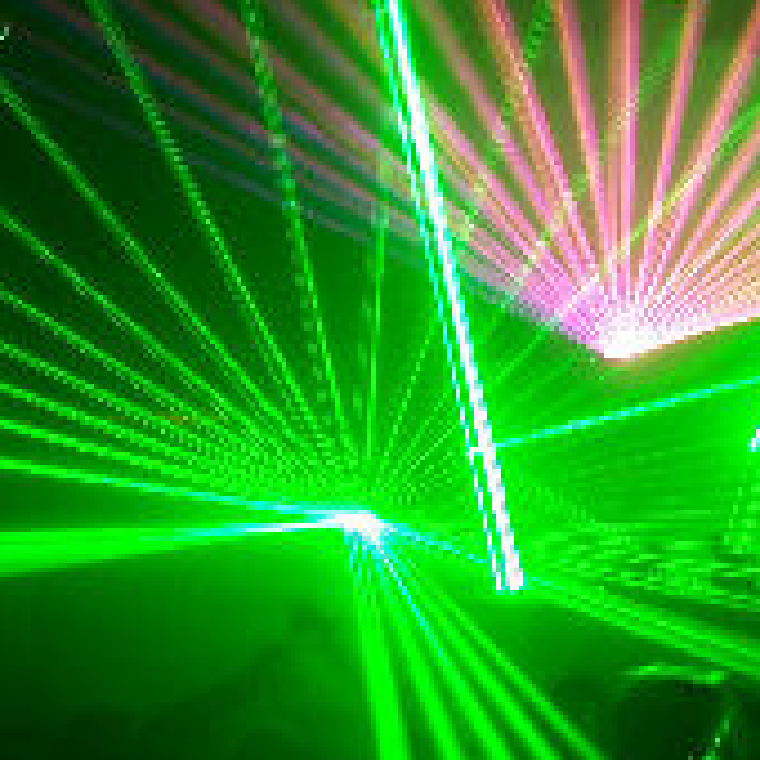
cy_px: 201
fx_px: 2087
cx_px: 568
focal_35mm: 84
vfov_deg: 20.5
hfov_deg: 20.5
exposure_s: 1/3
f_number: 3
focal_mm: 6
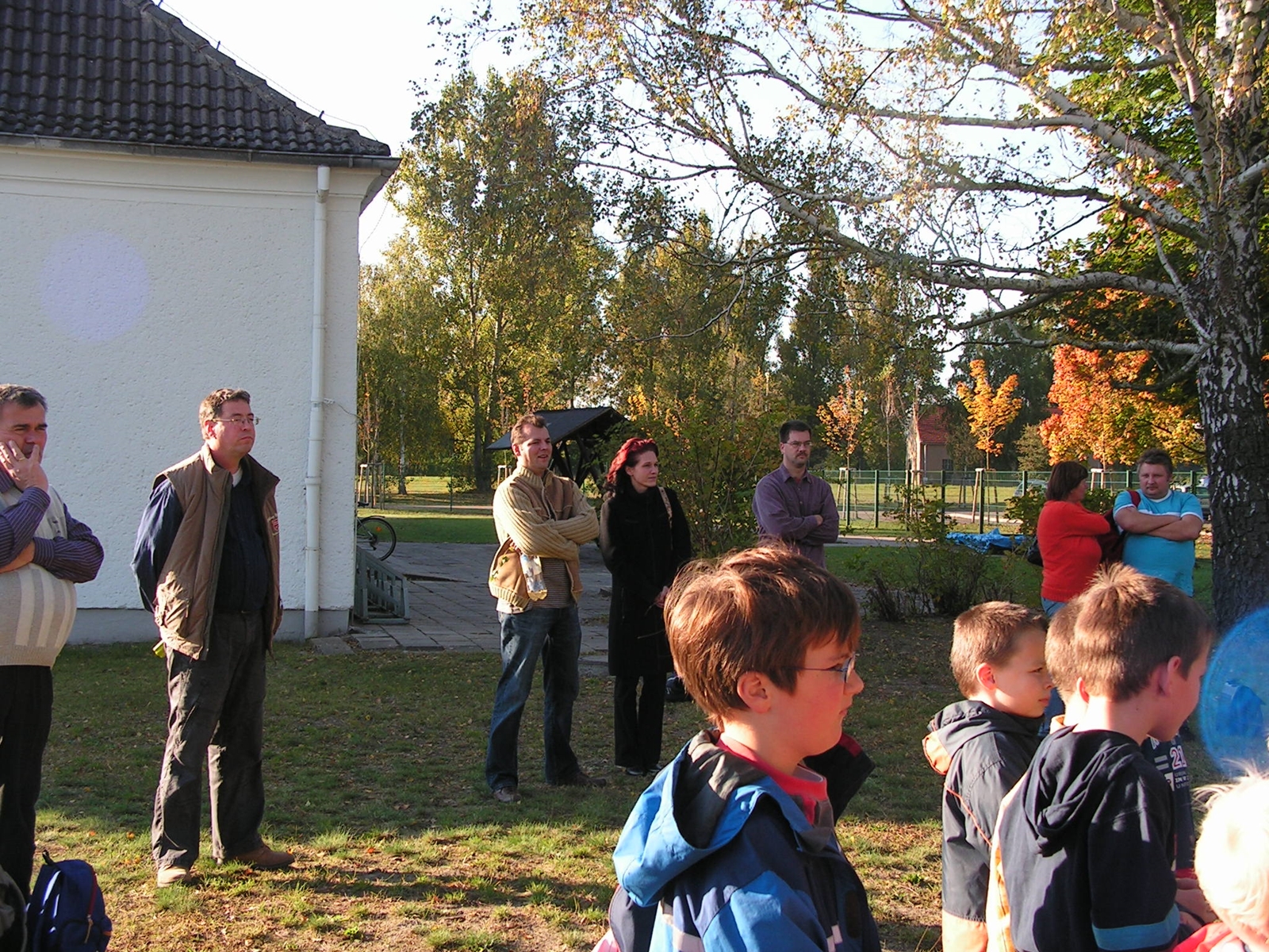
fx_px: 1760
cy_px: 476
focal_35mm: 48
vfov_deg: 30.3
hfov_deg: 39.7
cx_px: 634
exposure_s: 1/250
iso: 64
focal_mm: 8.1
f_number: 3.2
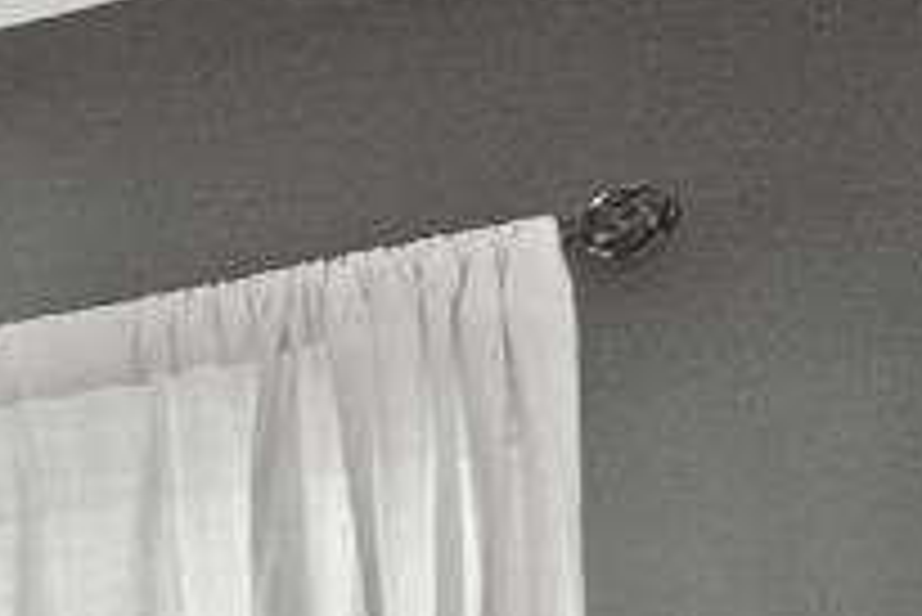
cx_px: -2190
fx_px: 2999
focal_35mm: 117
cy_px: 1497
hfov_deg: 9.9
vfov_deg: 10.2
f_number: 8
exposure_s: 1/2
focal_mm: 16
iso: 1000
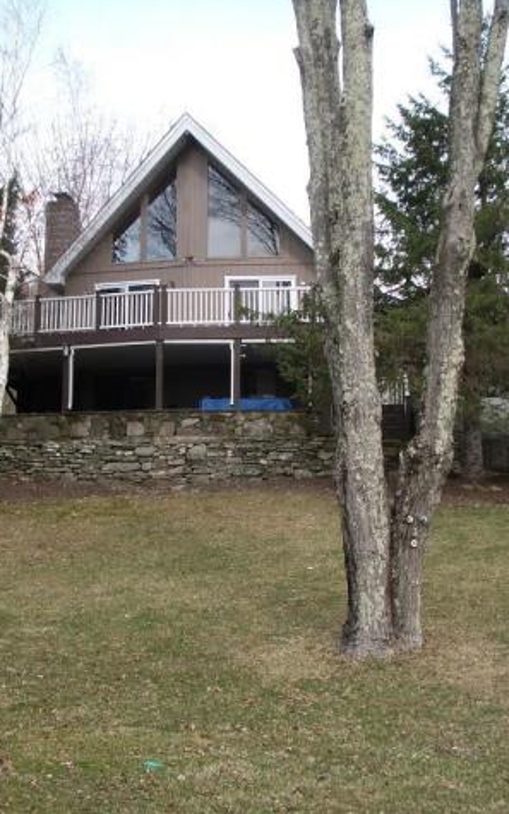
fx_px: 1109
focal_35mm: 50
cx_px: 194
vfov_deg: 40.3
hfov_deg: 25.8
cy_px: 404
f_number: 4.3
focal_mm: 5.8
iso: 80
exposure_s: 1/160
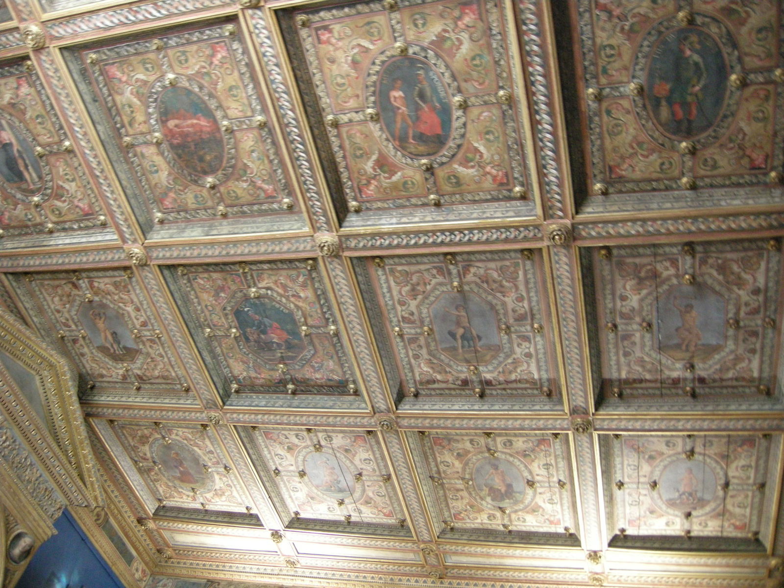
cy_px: 294
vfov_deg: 39.7
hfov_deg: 51.4
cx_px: 392
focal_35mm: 36
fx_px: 815
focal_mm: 7.5
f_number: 2.7
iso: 414
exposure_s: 1/8
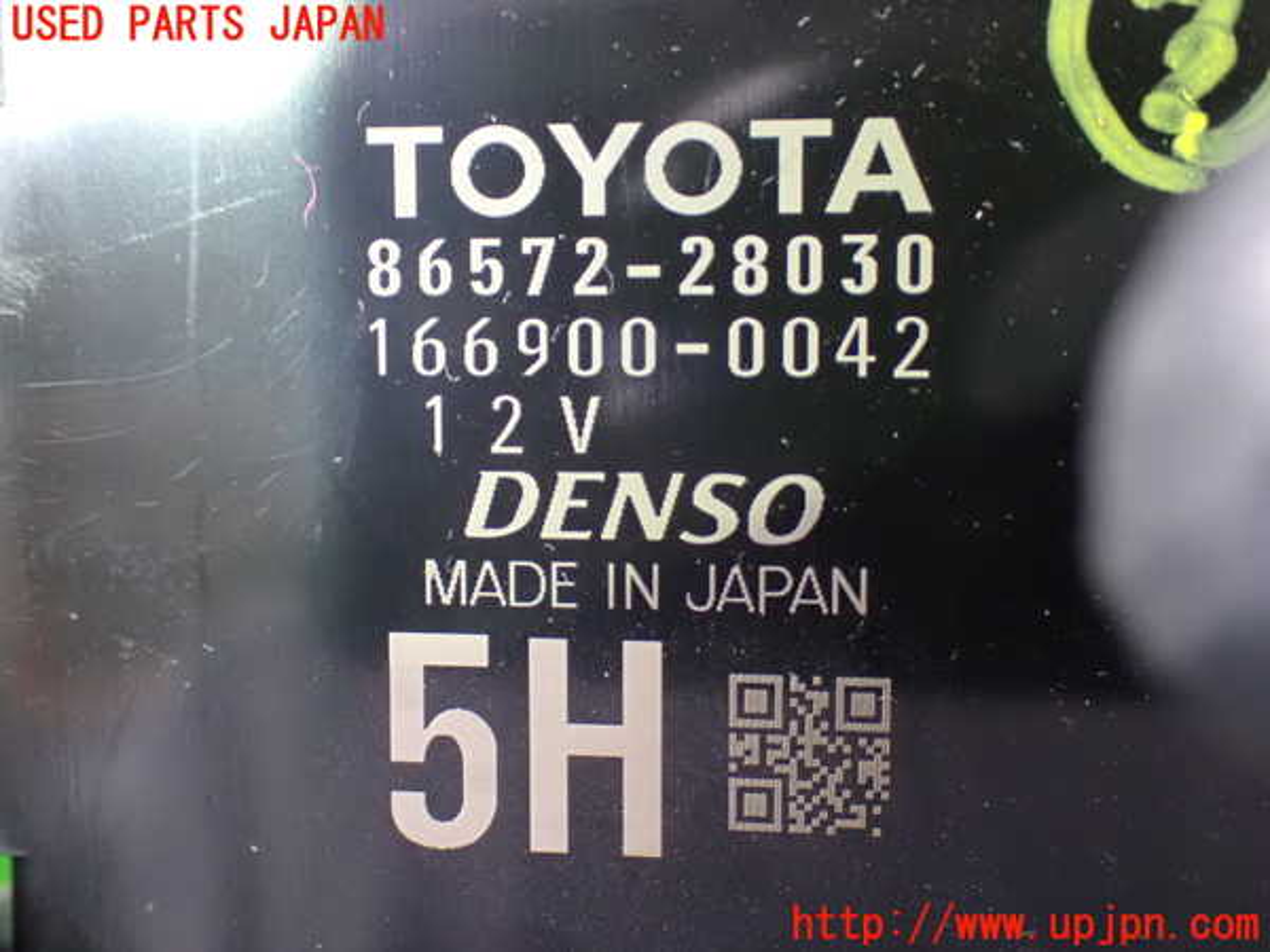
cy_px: 476
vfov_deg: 32.9
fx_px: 1614
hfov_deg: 42.9
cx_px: 635
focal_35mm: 44
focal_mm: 7.84
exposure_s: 1/25
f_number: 2.9
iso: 1600
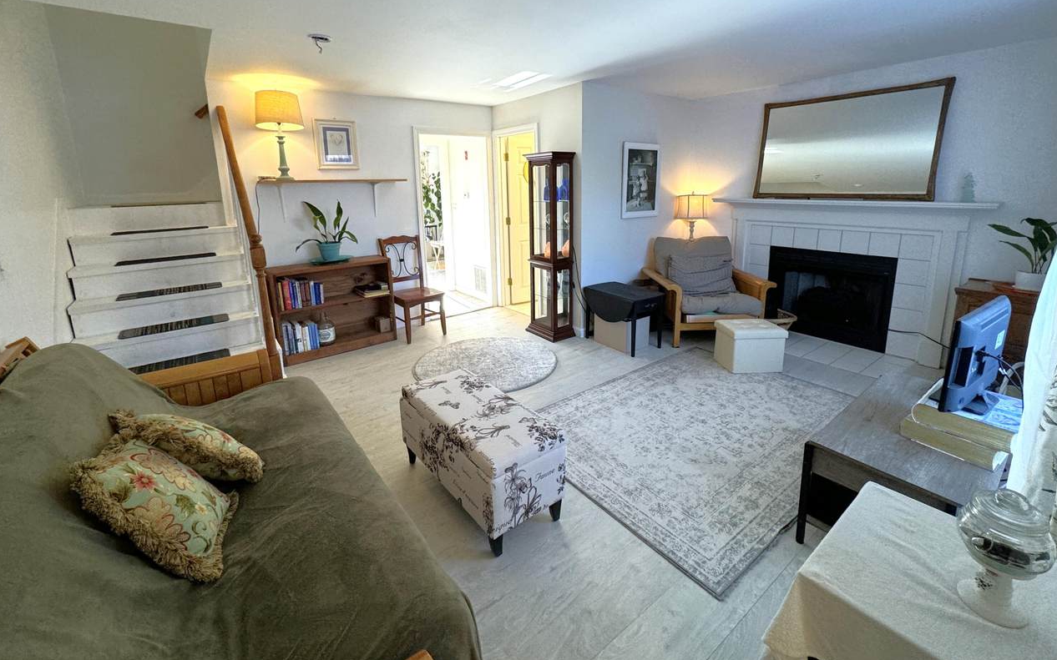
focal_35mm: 15
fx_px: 432
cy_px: 270
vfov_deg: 74.1
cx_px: 530
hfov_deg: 101.5
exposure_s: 1/120
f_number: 2.2
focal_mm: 2.22
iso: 200
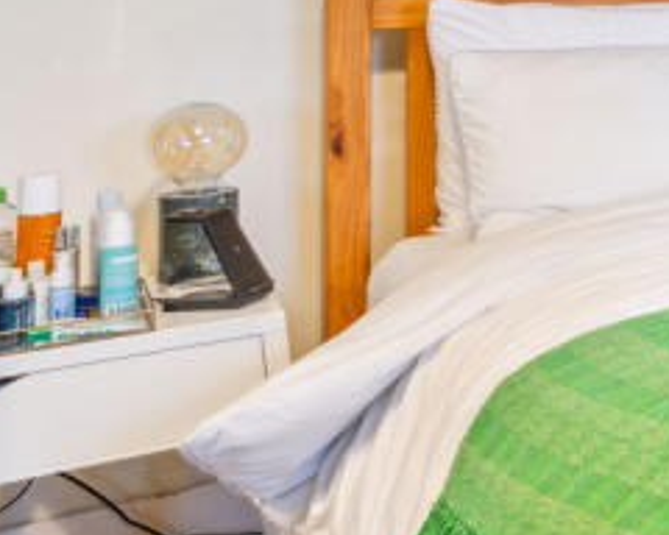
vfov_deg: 22.6
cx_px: 1310
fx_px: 1267
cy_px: -43
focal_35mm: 64
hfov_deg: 19.1
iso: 500
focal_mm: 16
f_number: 11
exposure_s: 1/2
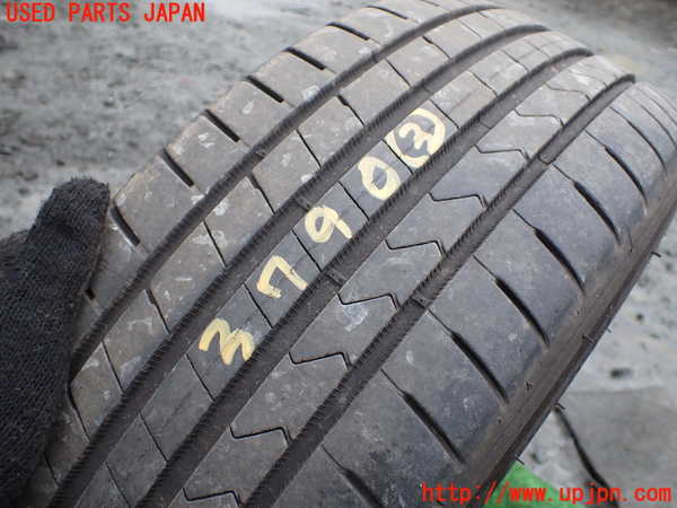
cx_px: 338
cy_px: 254
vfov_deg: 46.8
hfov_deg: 60.0
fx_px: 587
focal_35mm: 30
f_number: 2.3
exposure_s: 1/125
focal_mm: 5.4
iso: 200
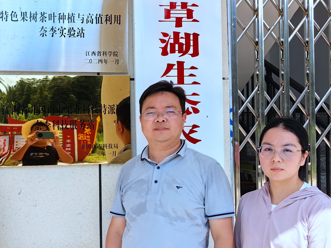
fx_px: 507
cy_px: 128
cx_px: 117
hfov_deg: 35.9
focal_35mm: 53
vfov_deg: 27.5
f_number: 2
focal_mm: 5.75
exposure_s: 1/2688
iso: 50
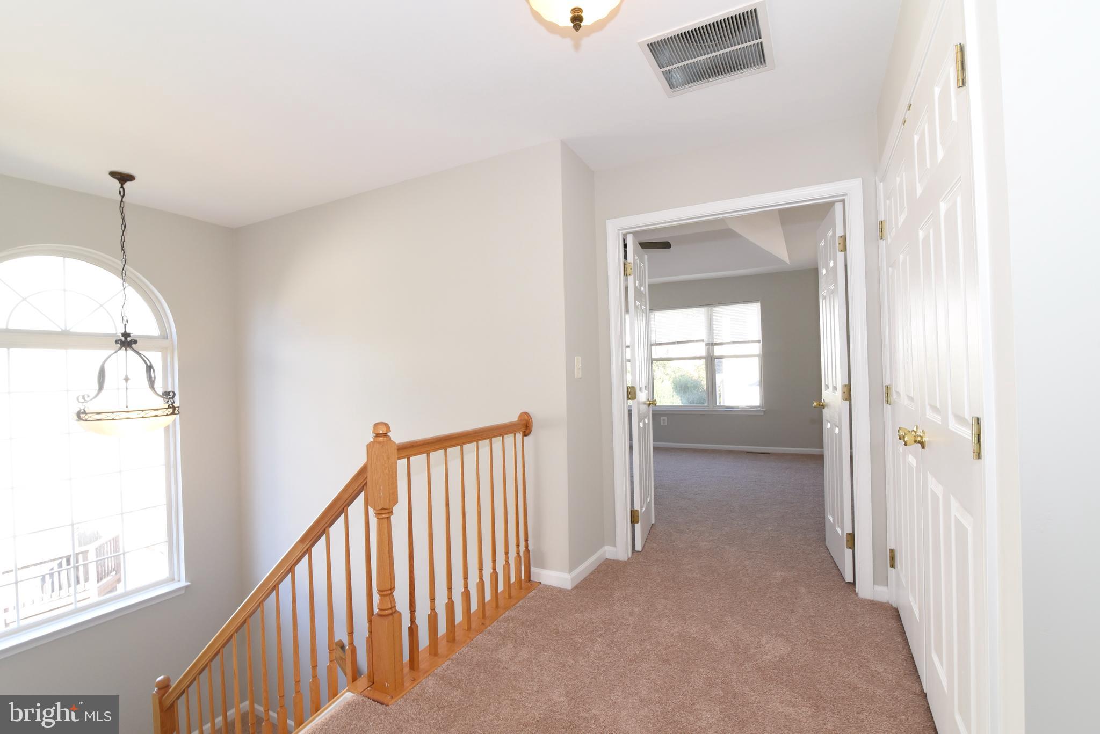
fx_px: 489
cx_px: 550
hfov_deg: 96.7
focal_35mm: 16
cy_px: 367
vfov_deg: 73.8
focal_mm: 16
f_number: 9
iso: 1250
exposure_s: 1/60
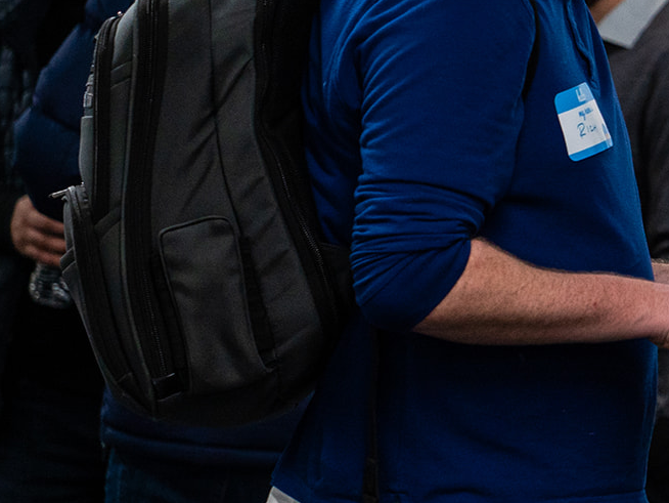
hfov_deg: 5.5
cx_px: 814
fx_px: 6960
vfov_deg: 4.1
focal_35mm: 360
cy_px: 109
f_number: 5
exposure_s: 1/160
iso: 1600
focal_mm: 153
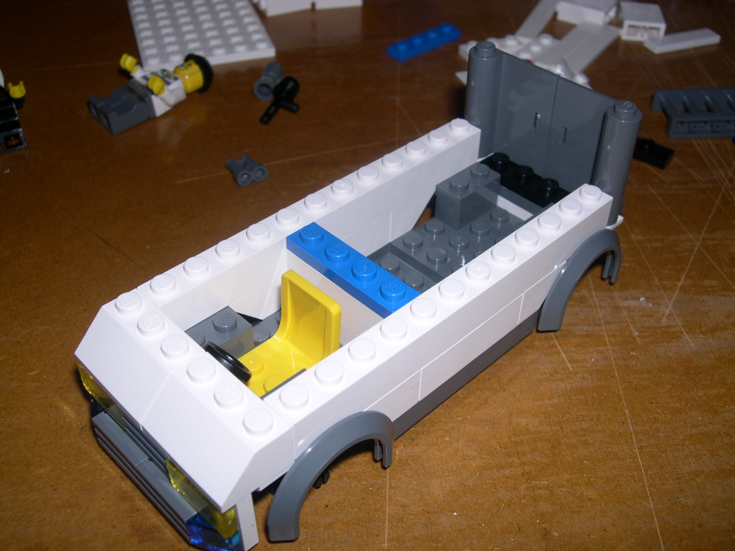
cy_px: 276
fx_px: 807
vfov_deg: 37.7
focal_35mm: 38
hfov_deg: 49.0
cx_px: 368
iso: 100
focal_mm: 8
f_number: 7.6
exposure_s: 1/60
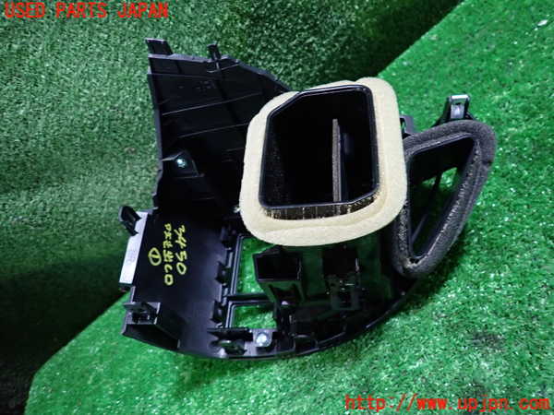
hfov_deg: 69.4
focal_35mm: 25
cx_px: 277
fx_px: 400
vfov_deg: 54.9
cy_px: 208
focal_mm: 4.5
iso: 500
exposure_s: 1/30
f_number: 2
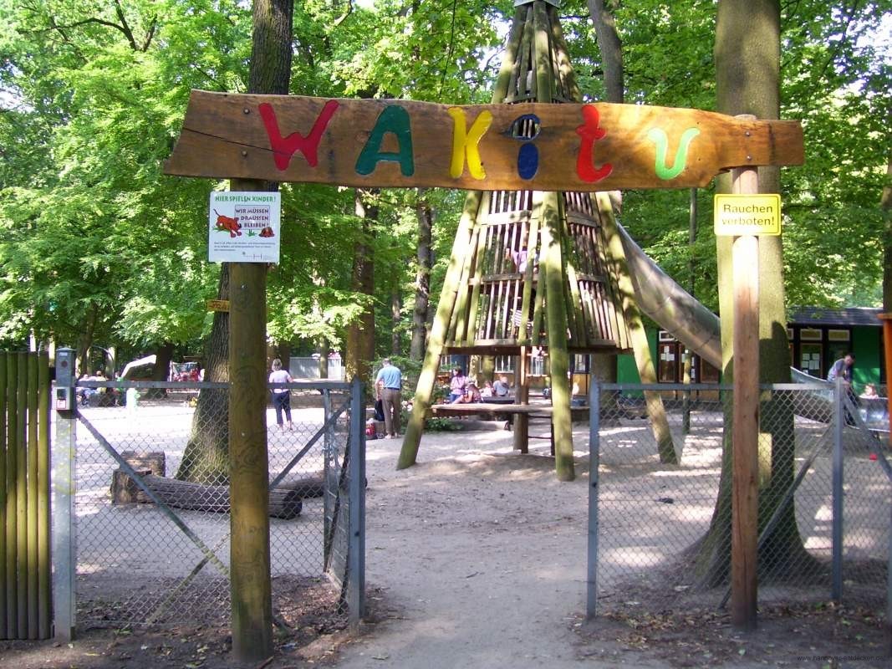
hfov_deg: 50.1
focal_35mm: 37
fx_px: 953
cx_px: 446
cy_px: 334
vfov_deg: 38.7
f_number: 2.7
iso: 80
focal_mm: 6
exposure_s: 1/90
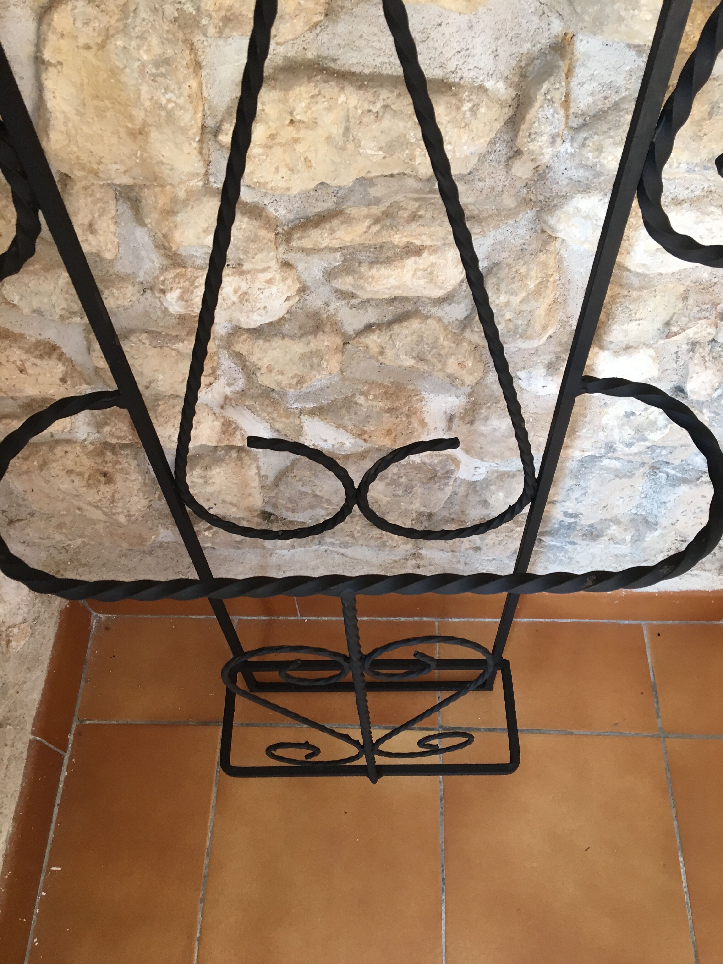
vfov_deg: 61.7
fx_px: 808
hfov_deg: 48.2
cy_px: 482
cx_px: 362
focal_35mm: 29
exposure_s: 1/33
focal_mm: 4.15
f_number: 2.2
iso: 64
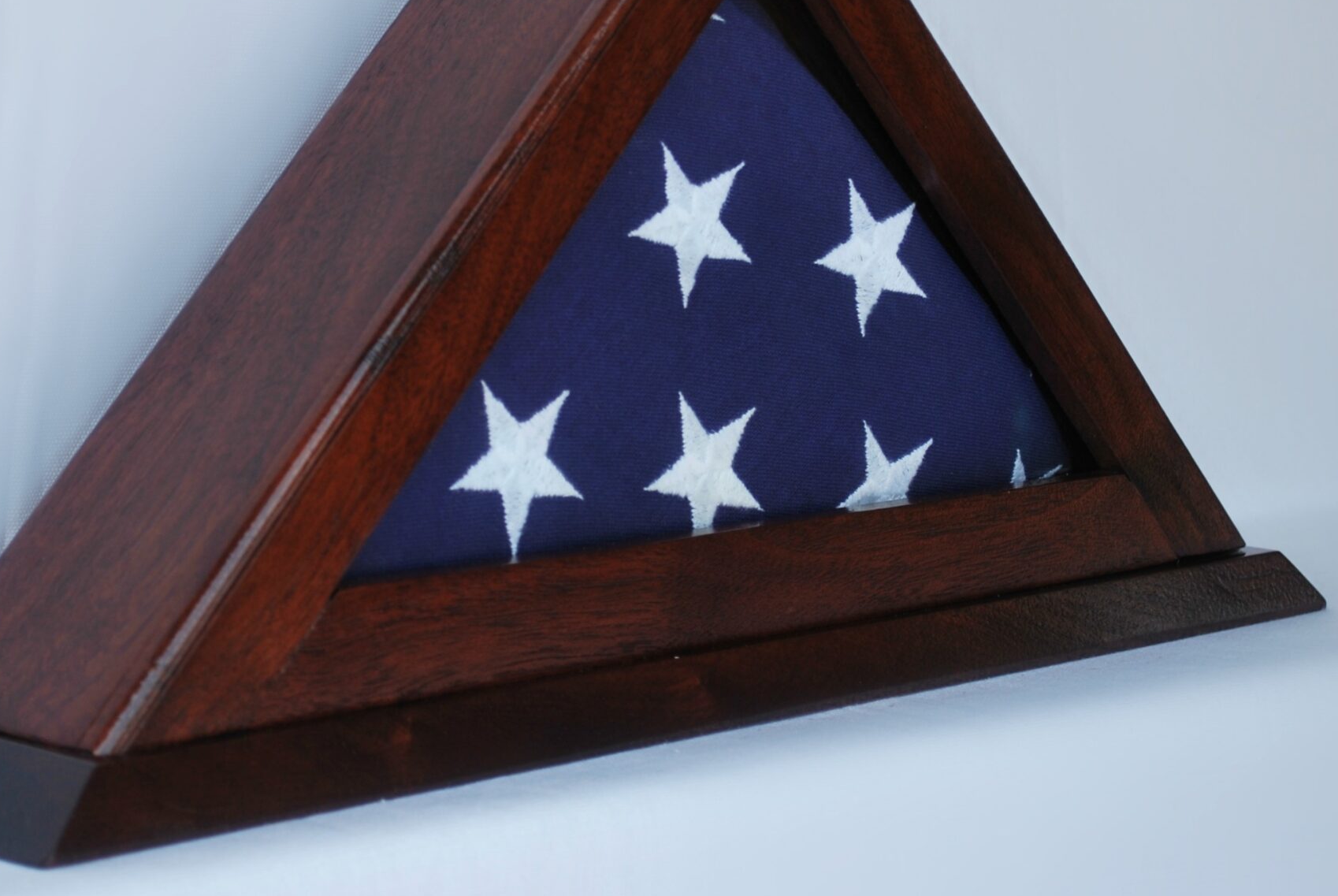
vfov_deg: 14.4
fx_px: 3535
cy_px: 262
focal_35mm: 95
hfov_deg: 21.4
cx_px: 518
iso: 100
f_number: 5.6
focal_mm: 42
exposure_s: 1/125
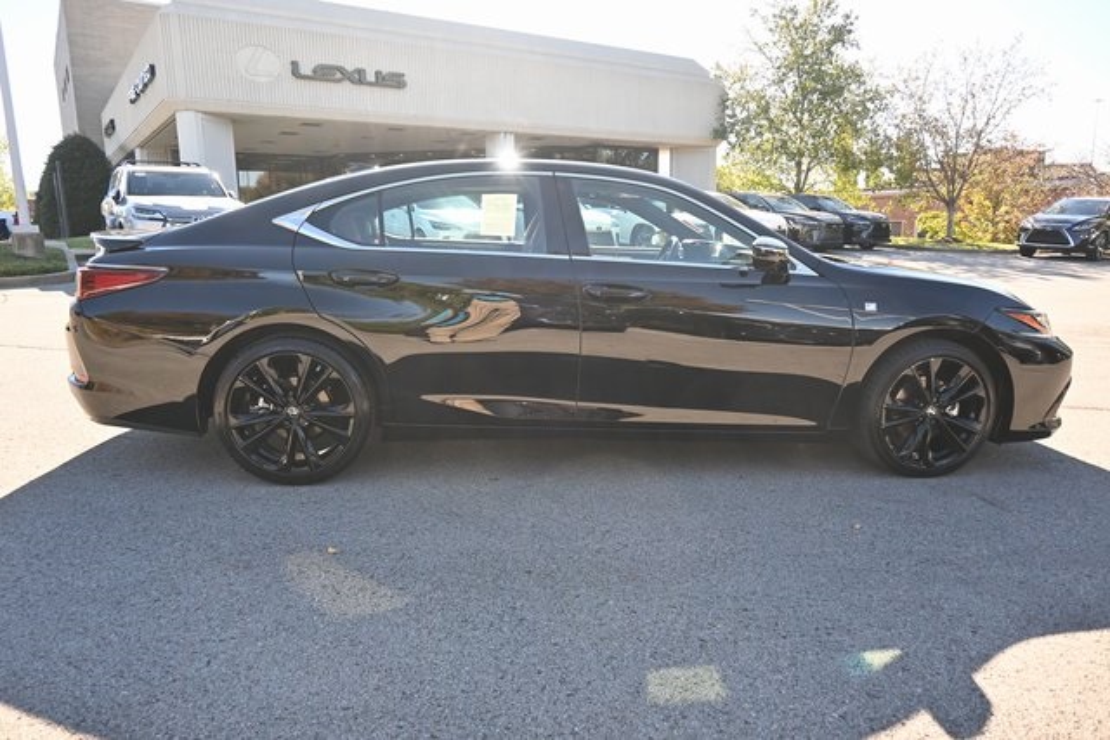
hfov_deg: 73.7
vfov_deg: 53.2
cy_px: 370
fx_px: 740
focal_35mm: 24
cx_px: 555
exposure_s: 1/250
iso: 200
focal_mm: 16
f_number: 4.5
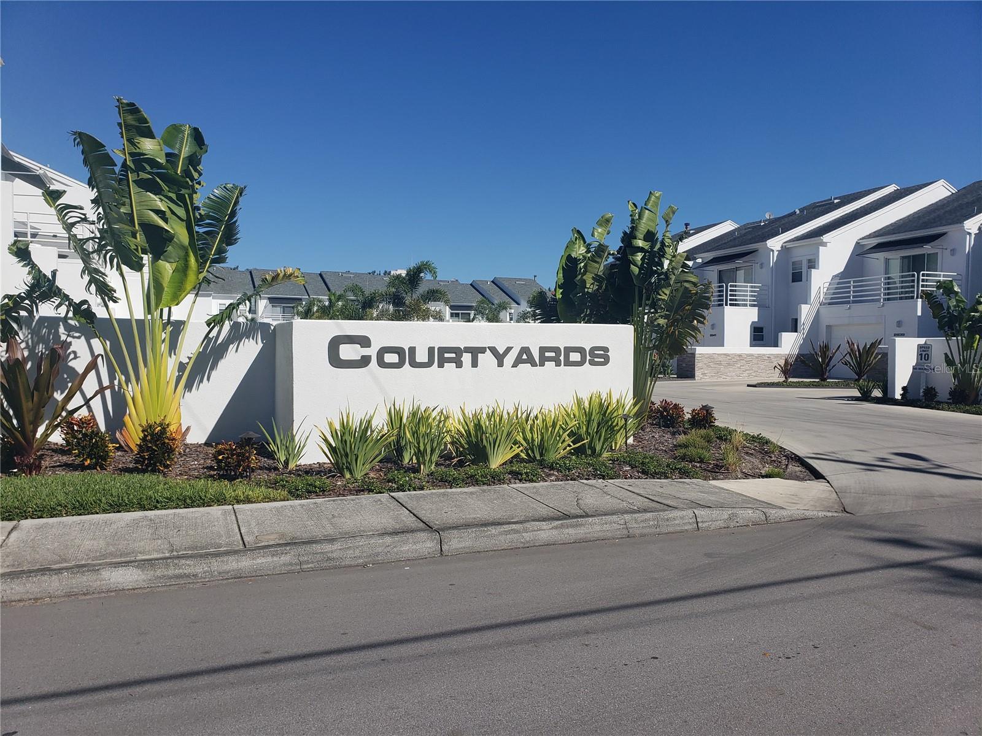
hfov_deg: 67.3
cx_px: 491
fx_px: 738
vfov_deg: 53.1
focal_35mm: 26
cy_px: 368
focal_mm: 4.3
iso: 50
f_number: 2.4
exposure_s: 1/2510
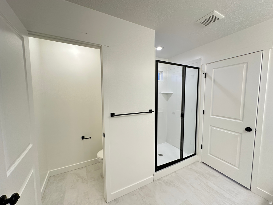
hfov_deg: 102.1
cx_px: 136
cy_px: 102
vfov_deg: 85.7
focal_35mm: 14
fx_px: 110
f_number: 2.2
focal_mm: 2.22
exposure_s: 1/120
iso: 250
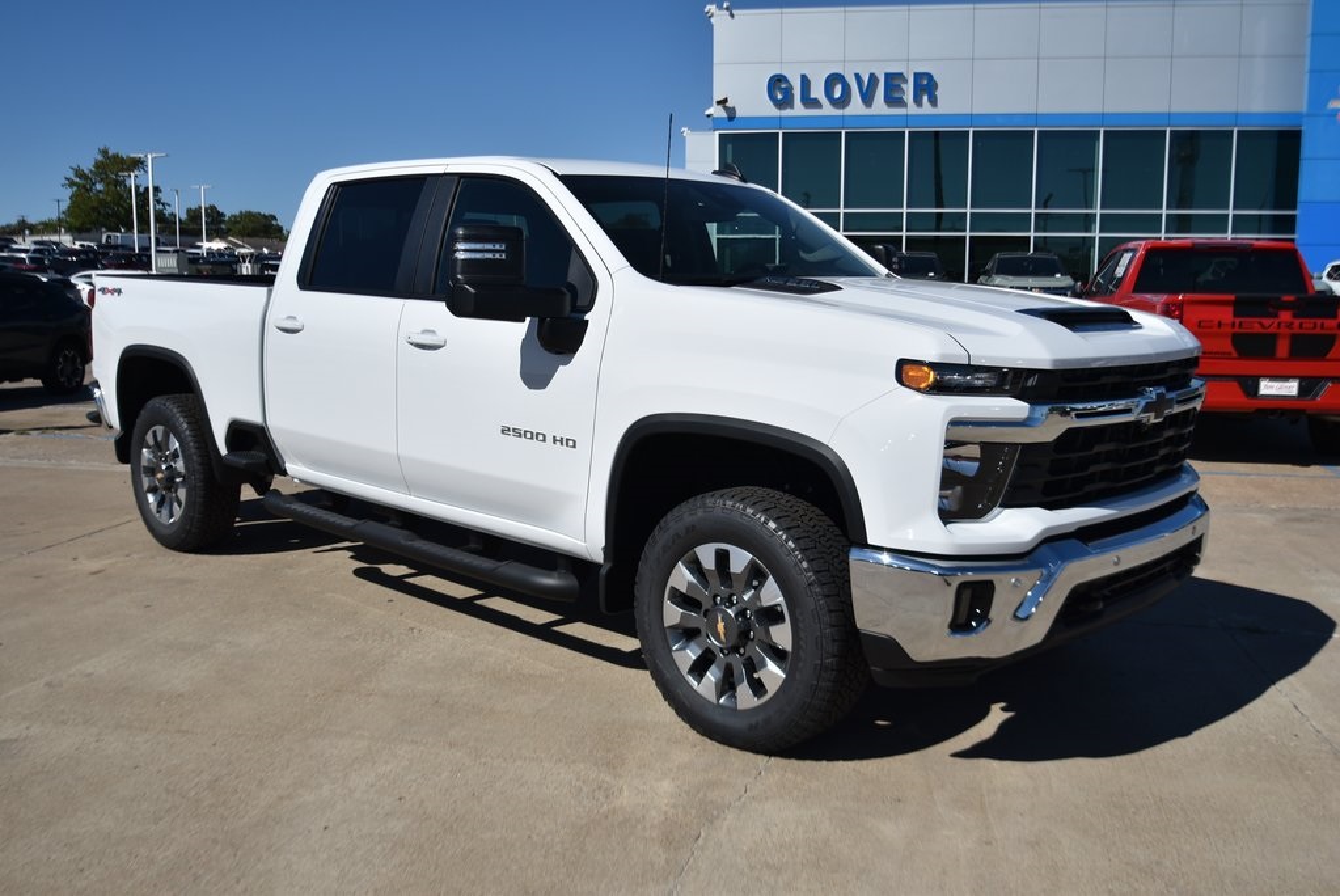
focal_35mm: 32
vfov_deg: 41.8
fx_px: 1173
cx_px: 670
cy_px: 448
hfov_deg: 59.4
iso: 100
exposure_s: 1/2000
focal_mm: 21
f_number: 4.5
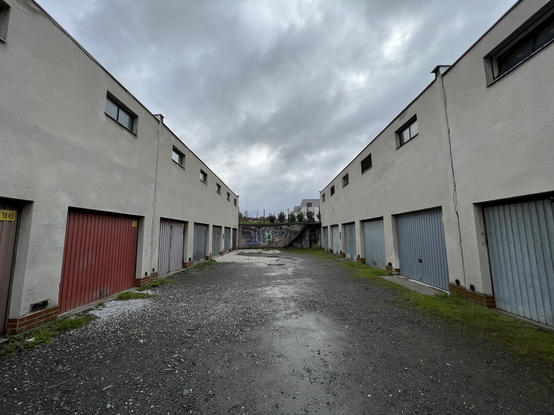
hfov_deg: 106.2
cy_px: 208
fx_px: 208
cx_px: 277
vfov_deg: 89.9
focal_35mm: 13
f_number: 1.8
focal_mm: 1.57
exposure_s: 1/1429
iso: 32
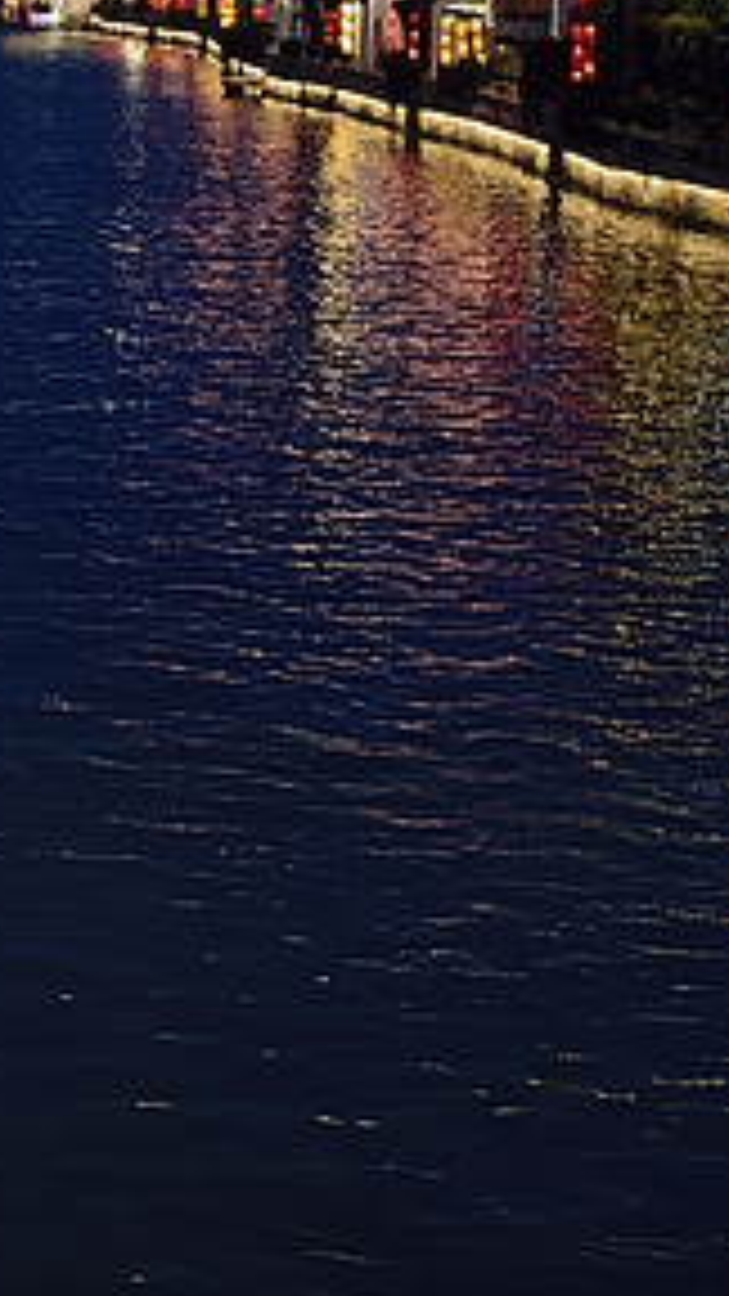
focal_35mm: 103
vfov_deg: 20.5
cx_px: 4
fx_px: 3540
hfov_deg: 11.6
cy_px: 234
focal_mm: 6.98
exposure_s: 1/50
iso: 320
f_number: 1.4
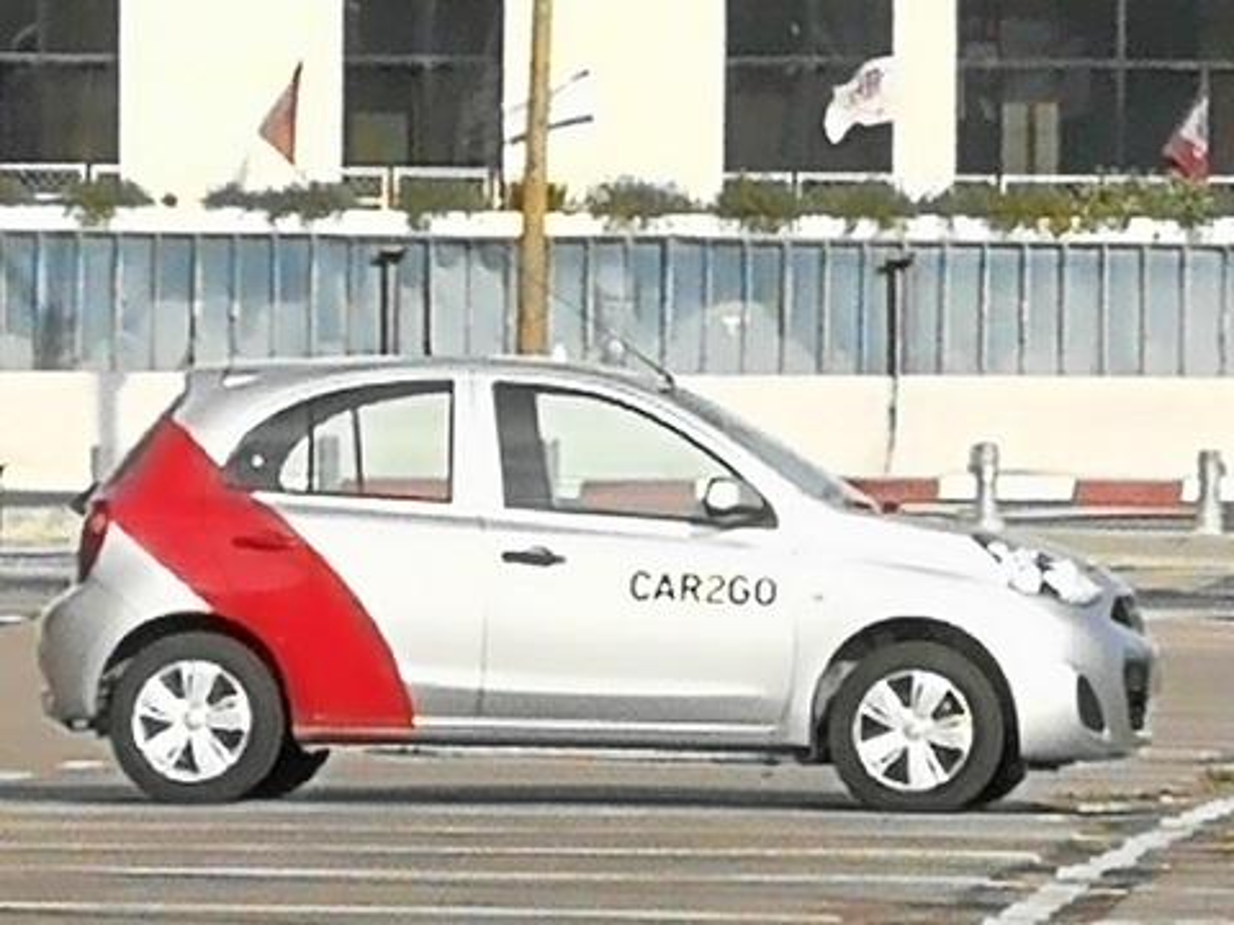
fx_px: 9625
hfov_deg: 7.3
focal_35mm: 270
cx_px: 617
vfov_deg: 5.5
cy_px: 462
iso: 50
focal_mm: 3.95
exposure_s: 1/1297
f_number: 2.2
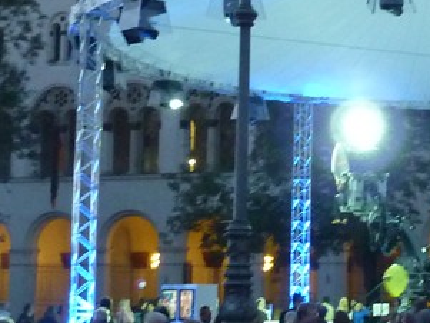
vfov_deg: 14.5
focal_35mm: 102
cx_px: 446
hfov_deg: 18.7
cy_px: 151
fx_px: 1268
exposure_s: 1/8
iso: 400
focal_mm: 4.4
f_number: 3.3
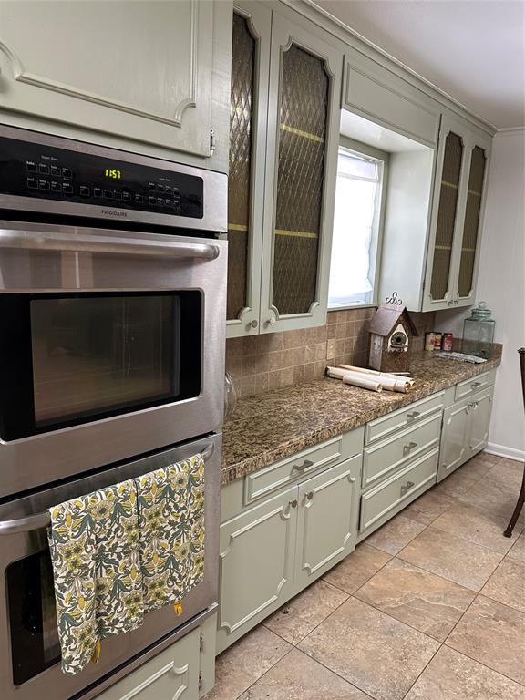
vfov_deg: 71.6
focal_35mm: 24
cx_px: 262
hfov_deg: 56.8
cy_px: 350
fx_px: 485
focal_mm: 6.86
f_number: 1.78
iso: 320
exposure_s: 1/60
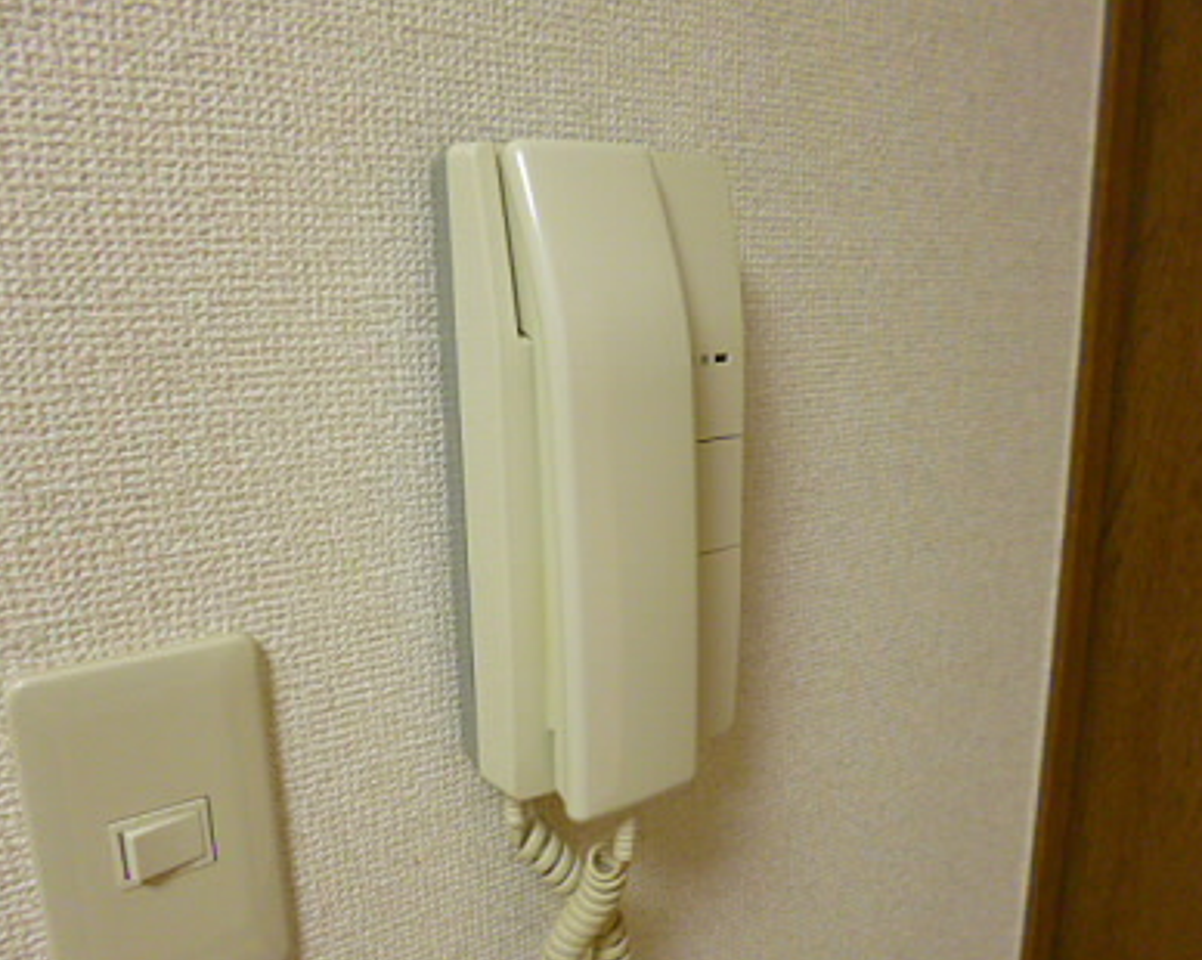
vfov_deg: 54.9
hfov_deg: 66.0
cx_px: 613
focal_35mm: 26
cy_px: 494
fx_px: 924
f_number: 2.5
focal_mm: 4.3
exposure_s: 1/40
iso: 400
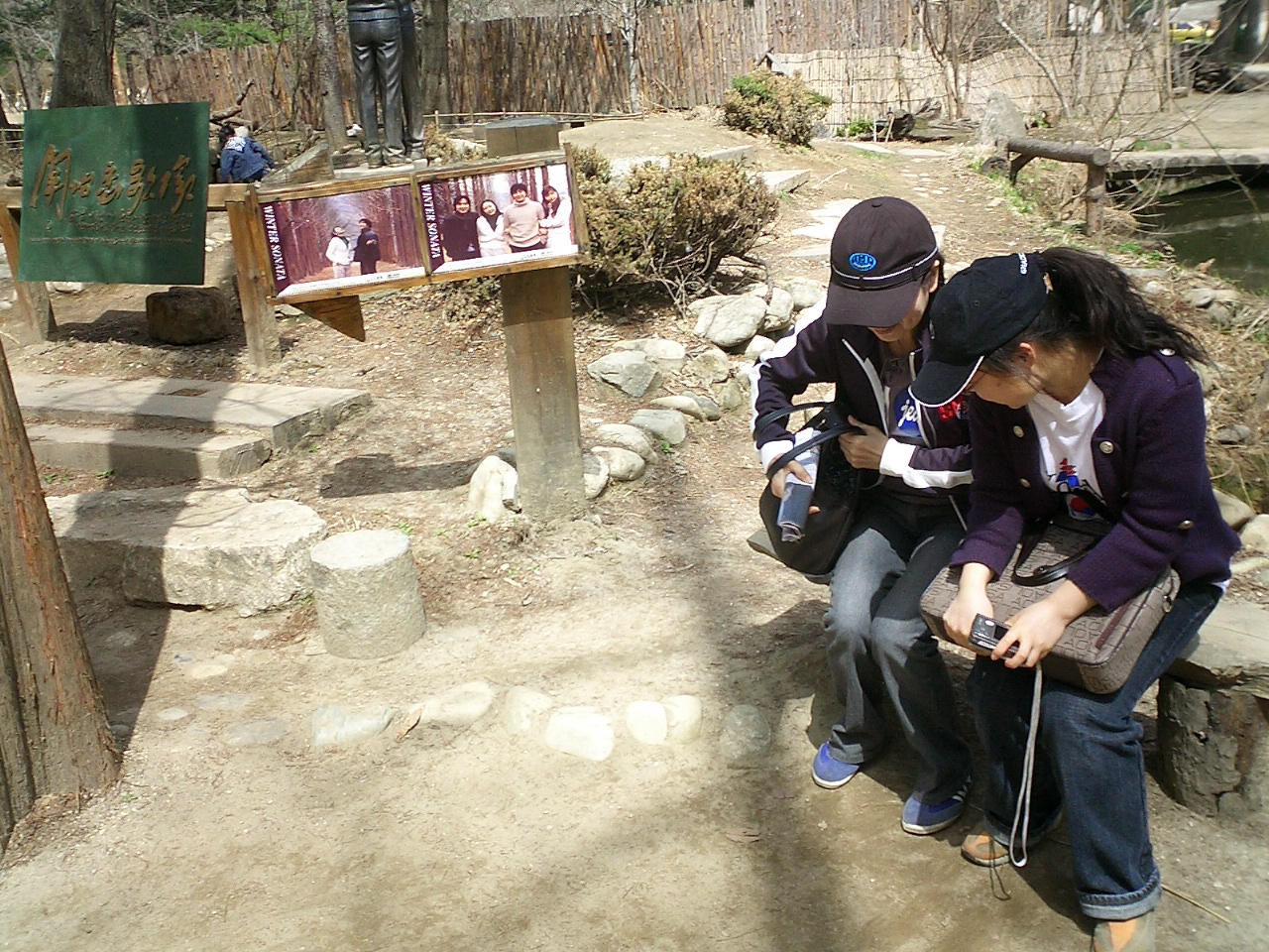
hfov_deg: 50.1
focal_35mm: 37
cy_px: 476
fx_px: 1356
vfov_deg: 38.7
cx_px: 634
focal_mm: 5.6
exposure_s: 1/400
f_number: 3.5
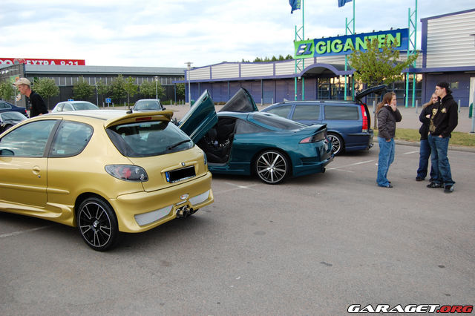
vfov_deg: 39.9
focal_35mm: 33
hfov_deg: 57.2
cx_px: 238
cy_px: 158
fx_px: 435
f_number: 5
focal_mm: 22
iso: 400
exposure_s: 1/100
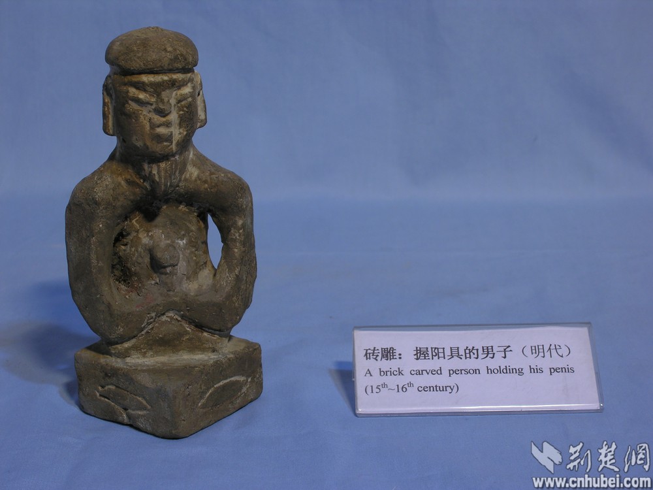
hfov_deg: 23.0
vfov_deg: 17.4
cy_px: 245
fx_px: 1603
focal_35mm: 85
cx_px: 326
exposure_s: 1/8.1
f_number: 4.9
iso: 50
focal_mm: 21.6
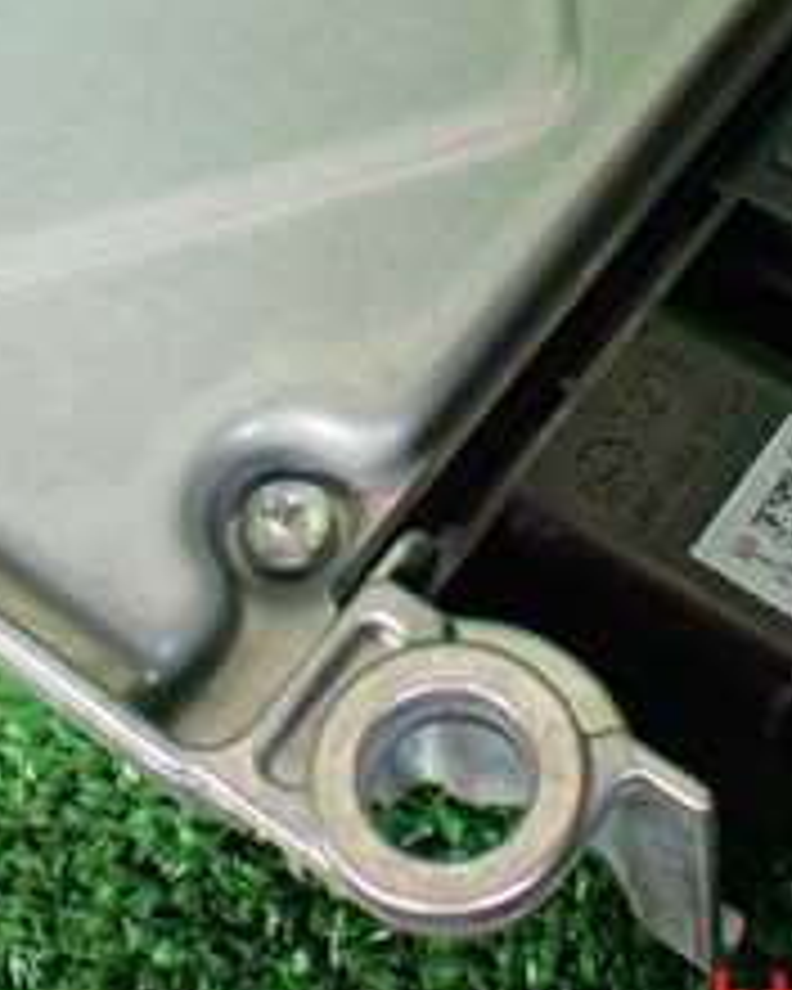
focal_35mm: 80
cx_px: 378
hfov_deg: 19.2
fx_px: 2344
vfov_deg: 23.1
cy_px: 58
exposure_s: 1/125
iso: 400
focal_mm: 5.4
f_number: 2.3
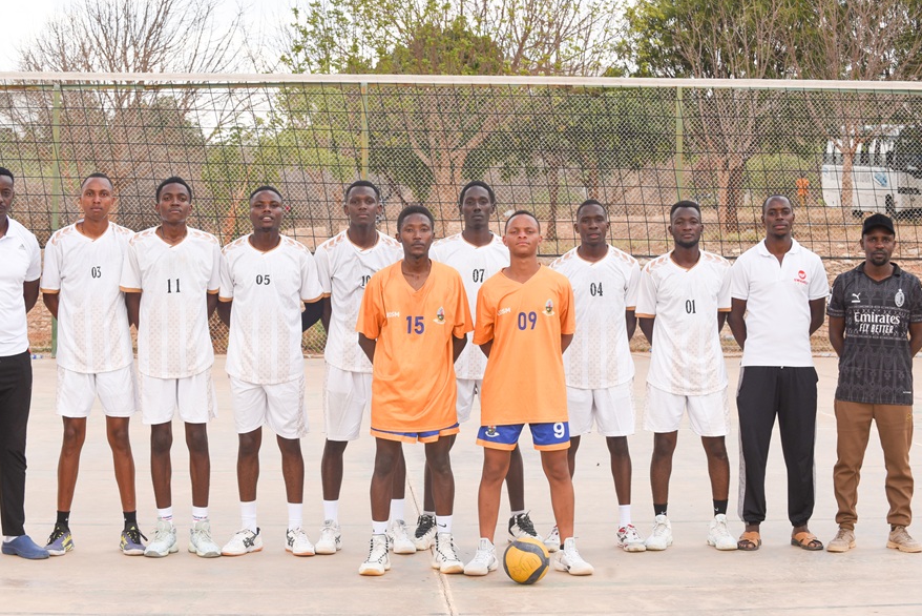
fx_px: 2075
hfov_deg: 25.1
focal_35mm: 81
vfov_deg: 16.9
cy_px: 300
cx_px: 449
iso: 400
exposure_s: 1/800
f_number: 8
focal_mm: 70
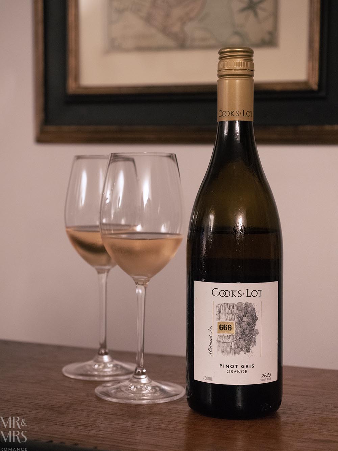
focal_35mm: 64
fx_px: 833
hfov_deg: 22.9
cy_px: 226
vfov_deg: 30.3
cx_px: 169
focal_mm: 32
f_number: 3.5
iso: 1250
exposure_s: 1/20
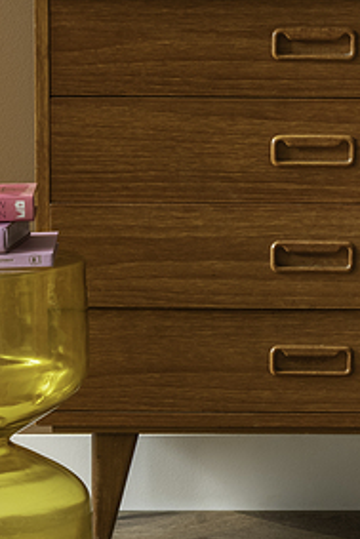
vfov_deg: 8.1
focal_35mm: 251
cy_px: -54
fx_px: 3760
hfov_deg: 5.5
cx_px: 154
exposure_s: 1/125
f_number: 11
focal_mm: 82
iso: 400
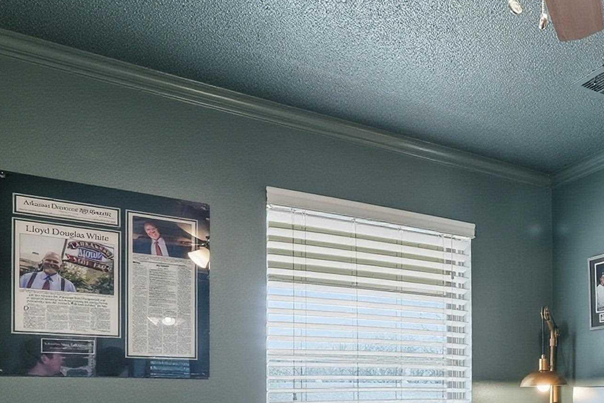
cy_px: 400
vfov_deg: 33.0
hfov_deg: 46.4
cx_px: 553
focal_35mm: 37
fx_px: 621
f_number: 9
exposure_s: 1/15
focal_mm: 16
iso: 250
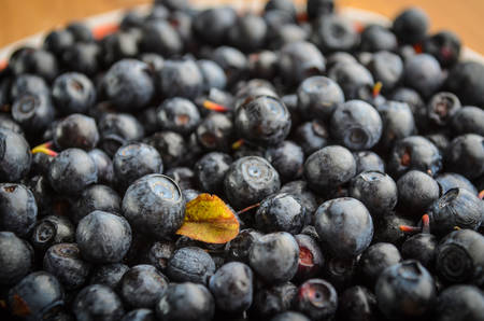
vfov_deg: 19.6
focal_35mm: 69
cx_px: 242
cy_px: 160
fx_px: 926
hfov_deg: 29.3
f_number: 6.3
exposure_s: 1/160
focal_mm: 46
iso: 100
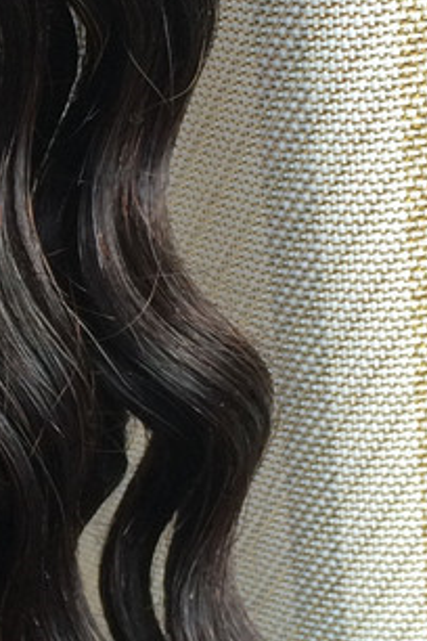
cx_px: -249
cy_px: 316
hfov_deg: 12.3
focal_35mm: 105
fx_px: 1868
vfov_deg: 19.5
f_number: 2.2
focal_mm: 4.15
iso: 64
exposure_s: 1/120
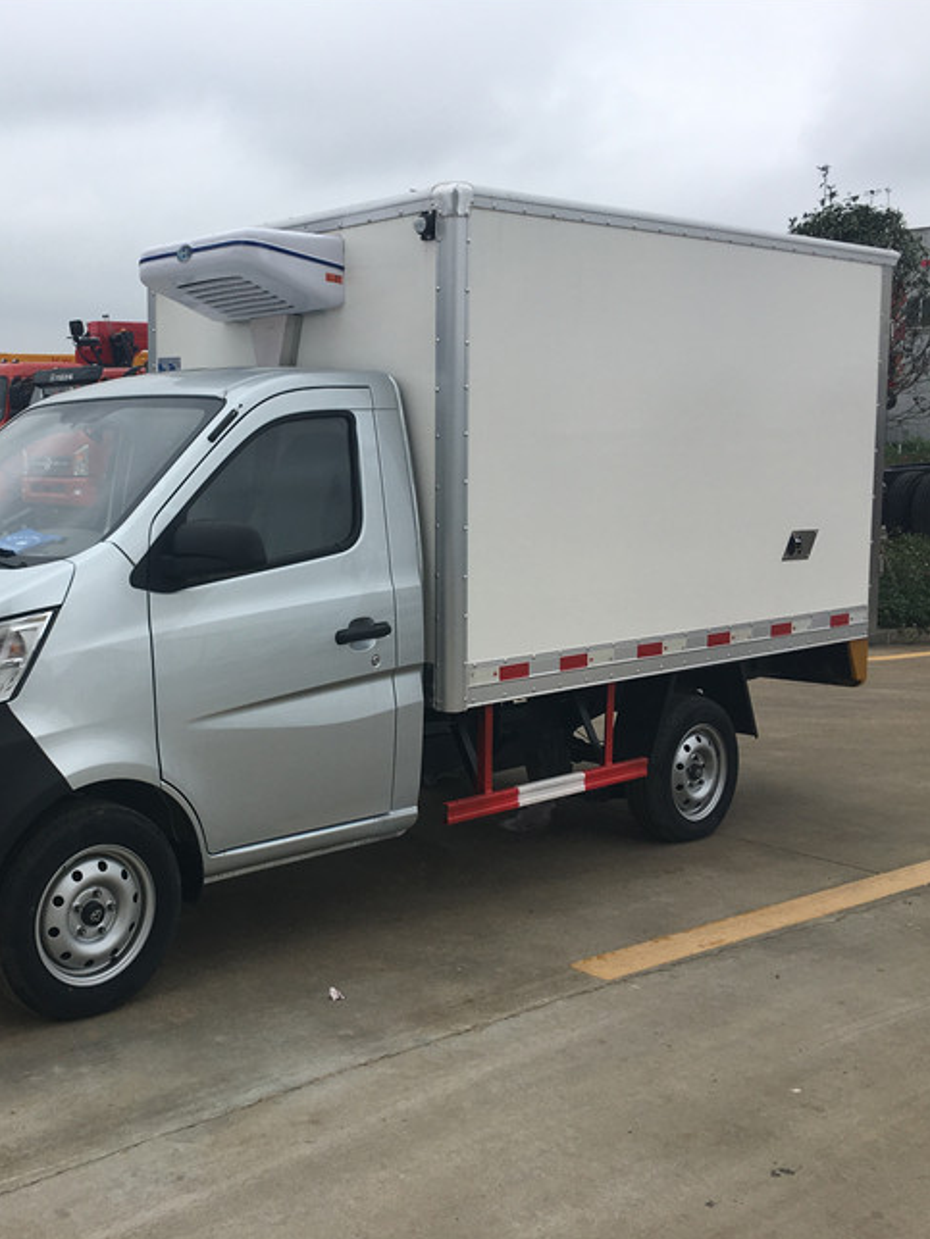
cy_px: 619
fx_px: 1397
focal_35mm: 39
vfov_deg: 47.9
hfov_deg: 36.0
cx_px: 229
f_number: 2.2
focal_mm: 4.15
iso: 25
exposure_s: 1/615
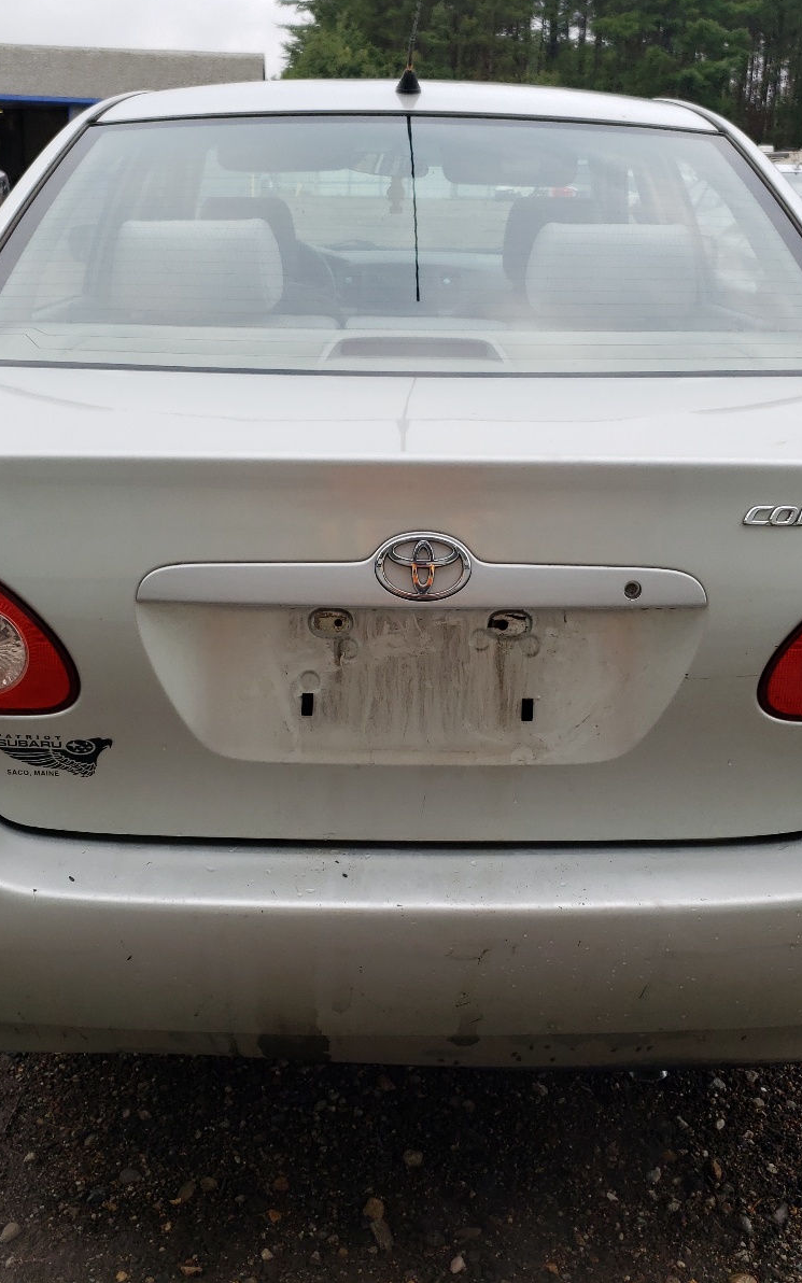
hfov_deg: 34.4
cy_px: 638
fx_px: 1294
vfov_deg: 52.7
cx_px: 418
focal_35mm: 37
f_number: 1.5
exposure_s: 1/714
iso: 50
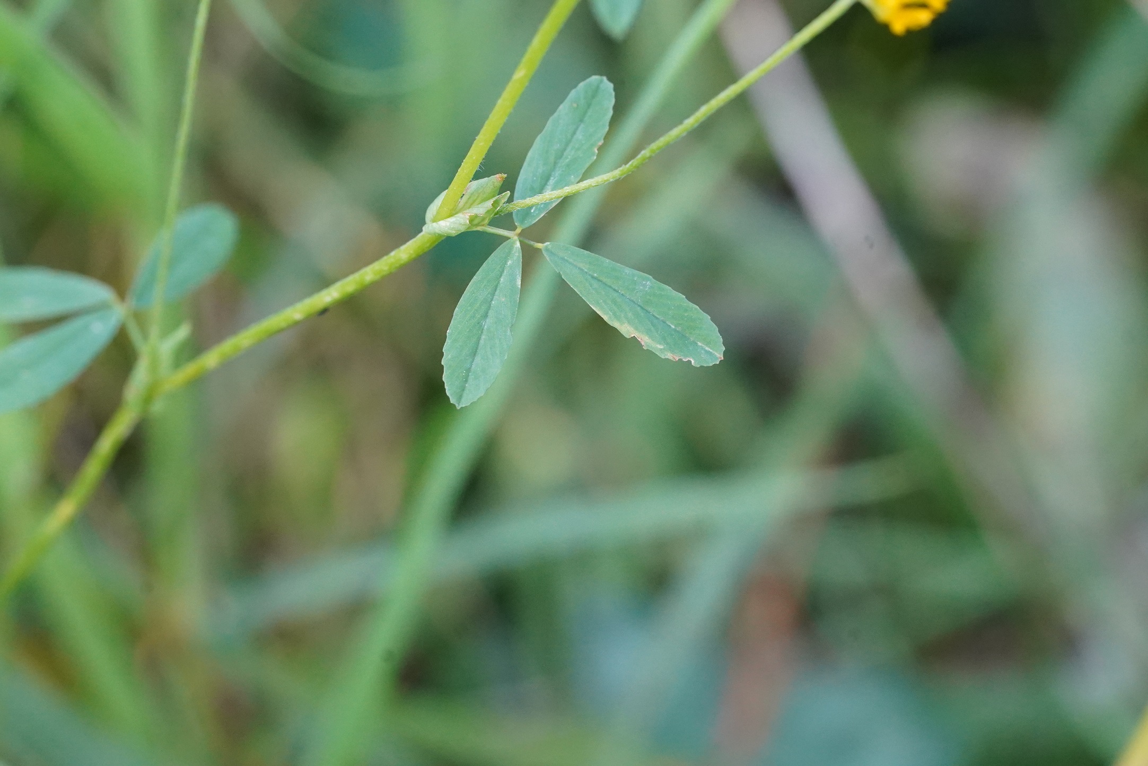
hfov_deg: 15.2
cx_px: 574
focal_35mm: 135
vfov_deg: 10.2
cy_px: 383
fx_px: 4305
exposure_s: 1/320
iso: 4000
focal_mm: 90
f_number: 8
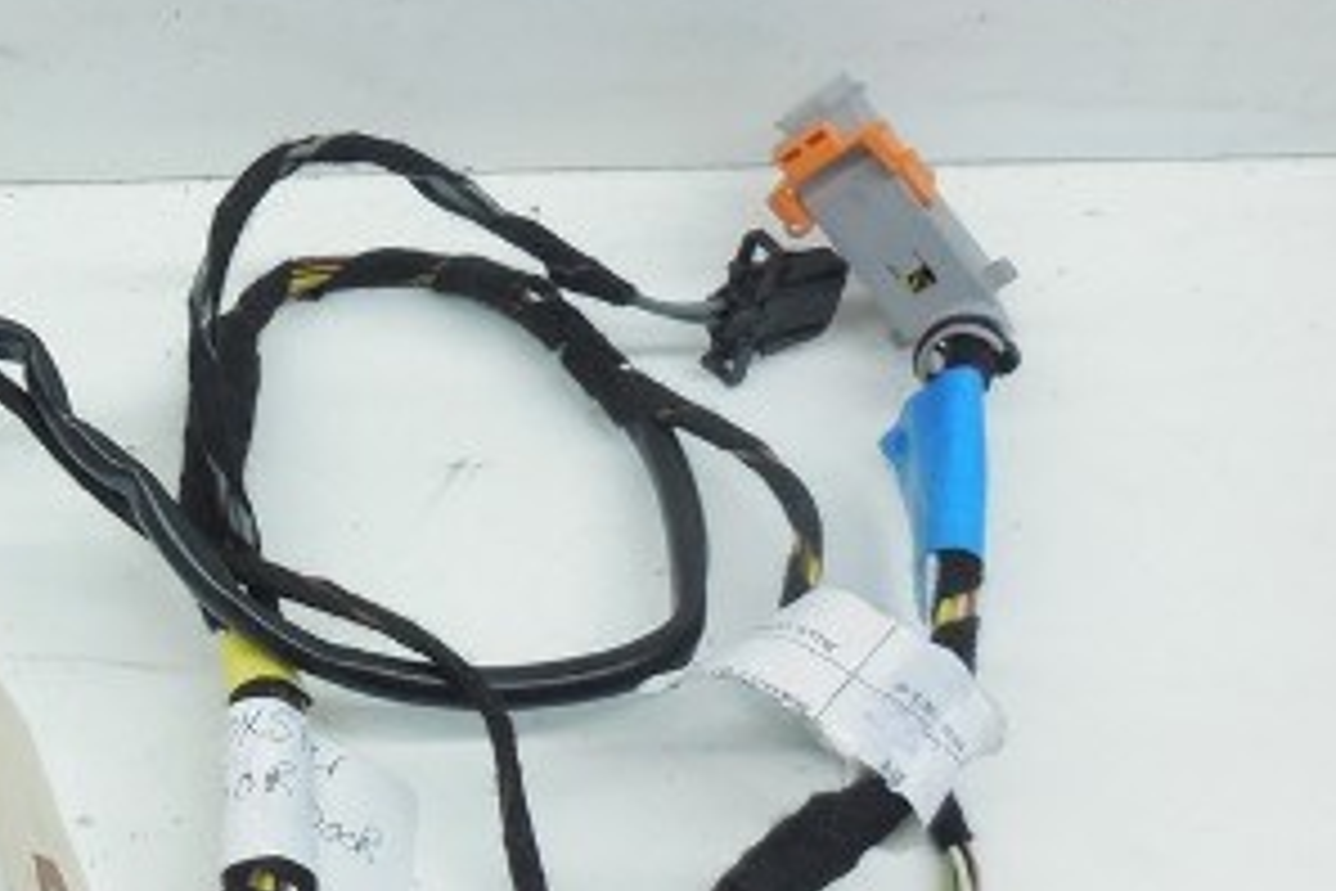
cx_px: 85
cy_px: 544
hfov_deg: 33.4
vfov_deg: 24.1
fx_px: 2078
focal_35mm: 56
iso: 320
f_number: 3.1
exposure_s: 1/250
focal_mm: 4.5
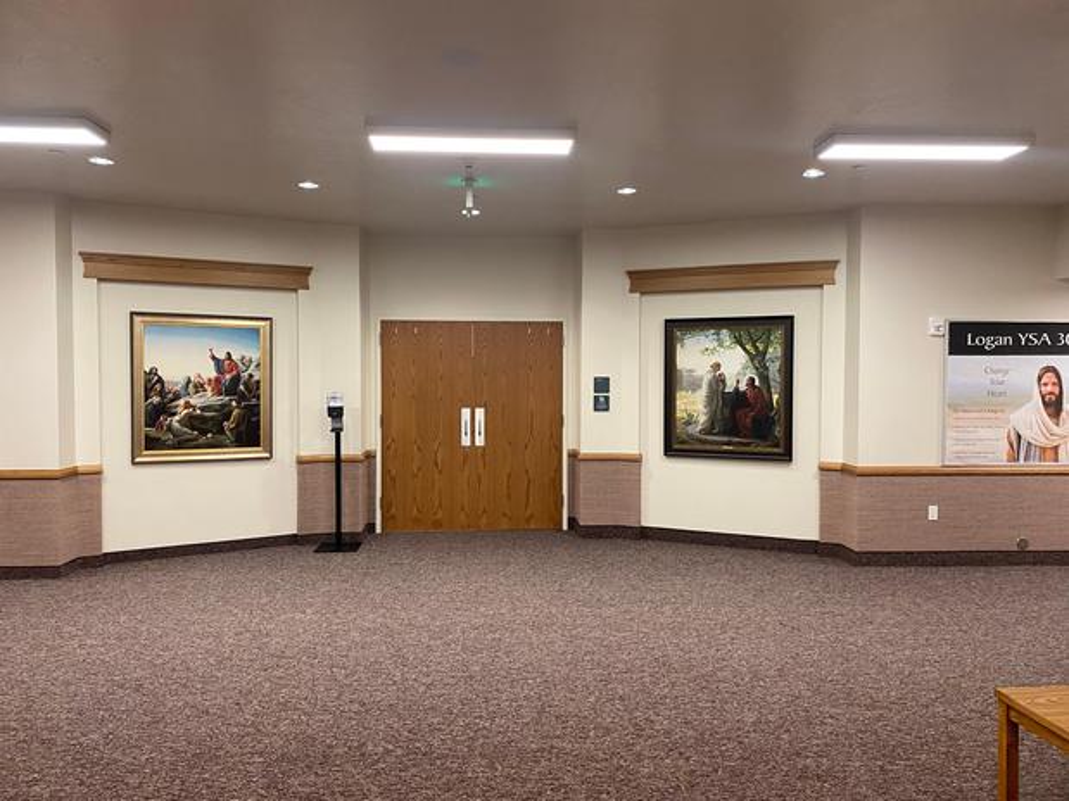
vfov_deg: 53.0
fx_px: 803
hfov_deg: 67.3
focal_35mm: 26
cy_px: 400
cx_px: 534
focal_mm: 4.25
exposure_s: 1/60
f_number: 1.8
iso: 200
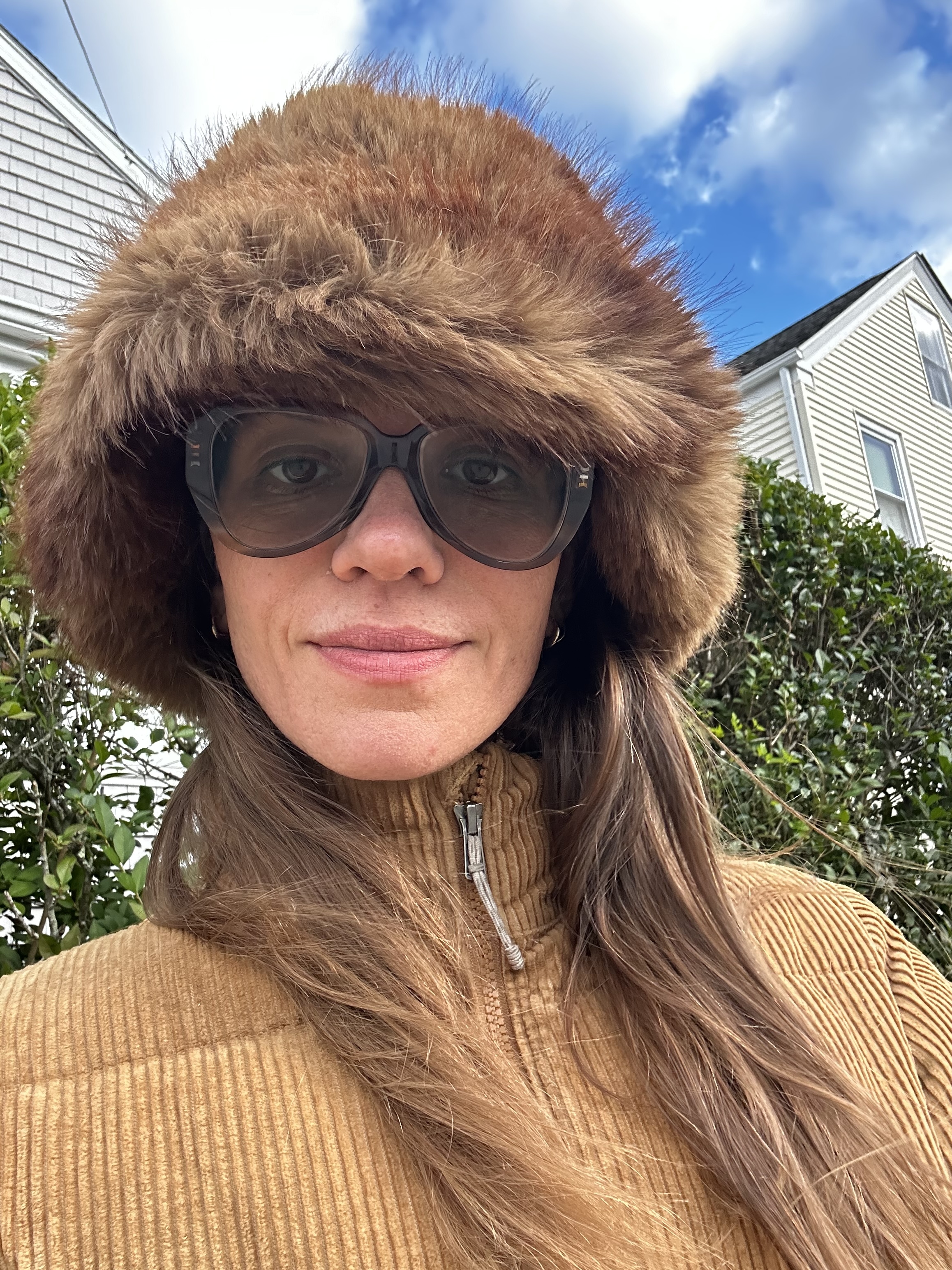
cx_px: 476
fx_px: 1100
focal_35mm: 30
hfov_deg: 46.8
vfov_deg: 60.0
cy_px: 635
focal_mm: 2.69
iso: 40
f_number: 1.9
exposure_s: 1/146
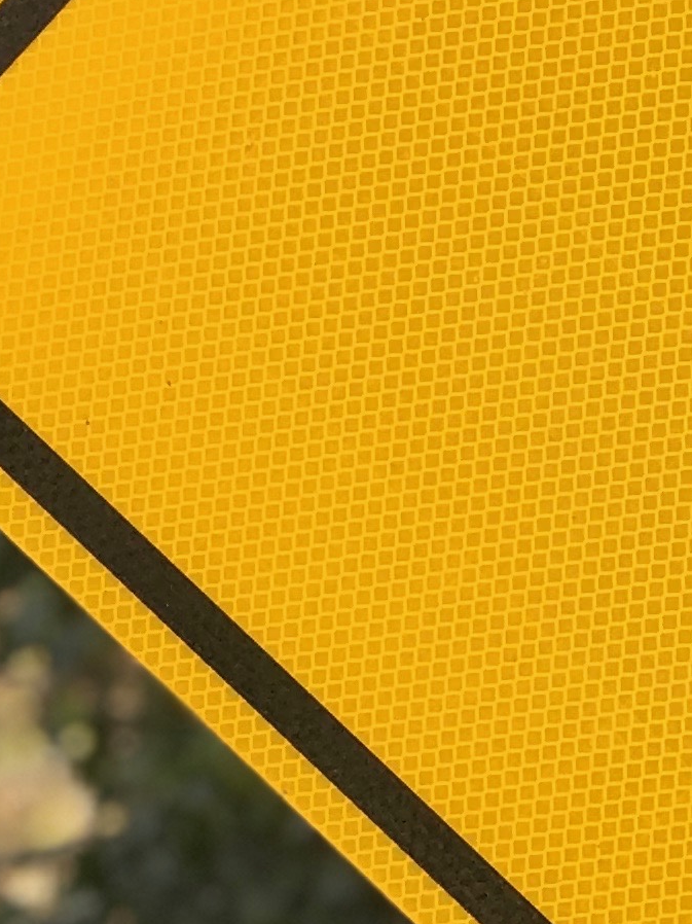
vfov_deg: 7.7
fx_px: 6827
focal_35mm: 256
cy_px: -144
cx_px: 131
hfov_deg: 5.8
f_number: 2.8
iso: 32
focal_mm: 6.6
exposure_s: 1/120
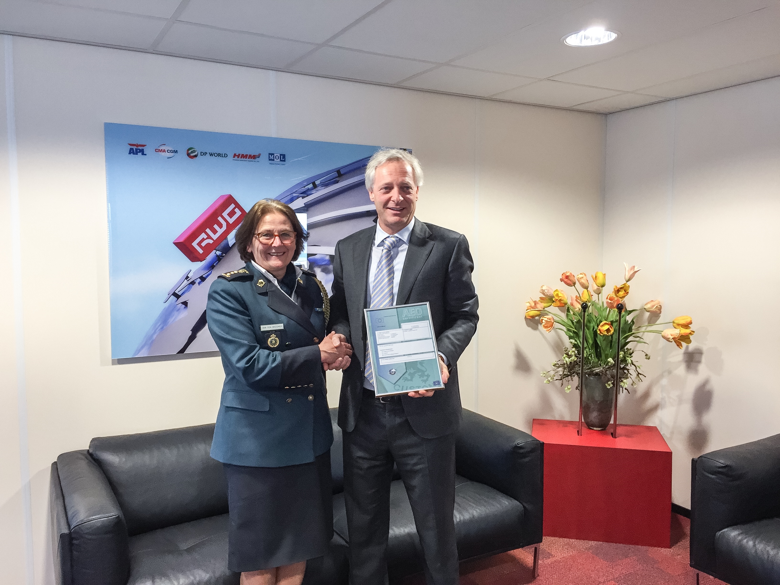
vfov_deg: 48.2
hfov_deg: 61.7
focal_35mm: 29
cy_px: 292
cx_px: 390
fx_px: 653
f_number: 2.2
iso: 100
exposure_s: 1/33
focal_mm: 4.15
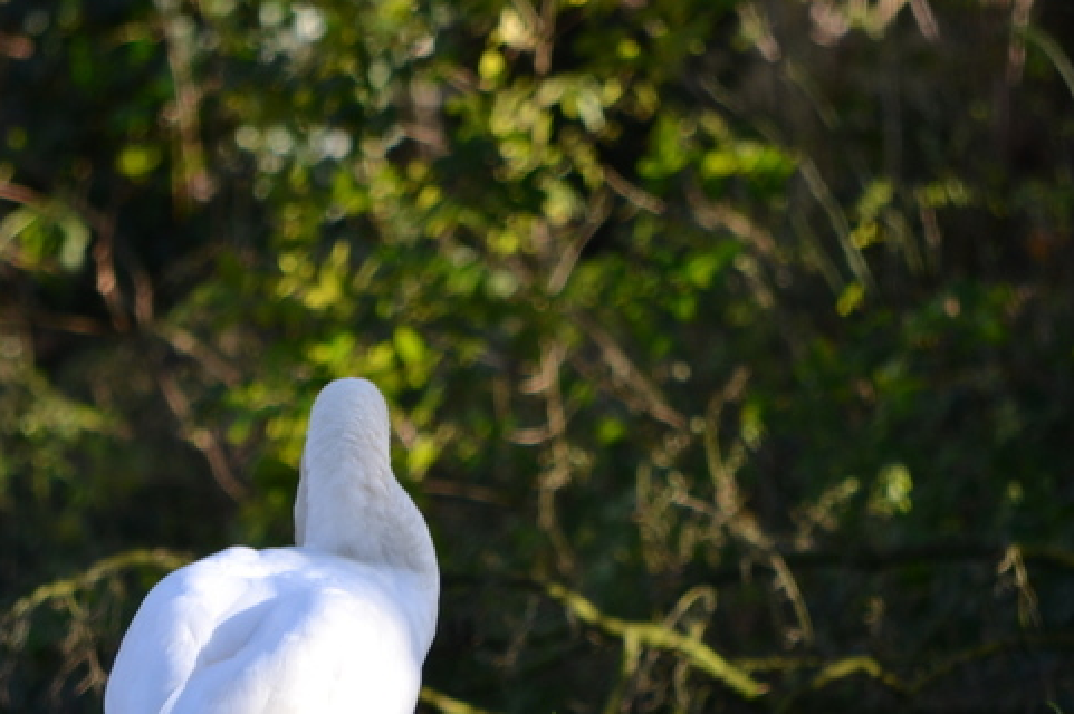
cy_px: 561
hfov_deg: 3.0
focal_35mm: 699
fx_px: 20839
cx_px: 453
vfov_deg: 2.0
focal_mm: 280
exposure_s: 1/200
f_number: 5.6
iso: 200
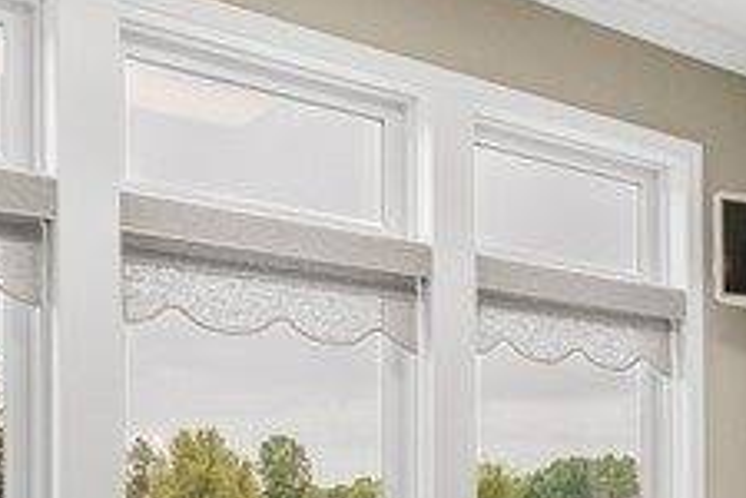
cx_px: 826
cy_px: 530
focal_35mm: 58
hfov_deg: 30.7
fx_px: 1202
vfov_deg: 22.2
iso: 100
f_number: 4
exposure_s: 1/40
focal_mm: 12
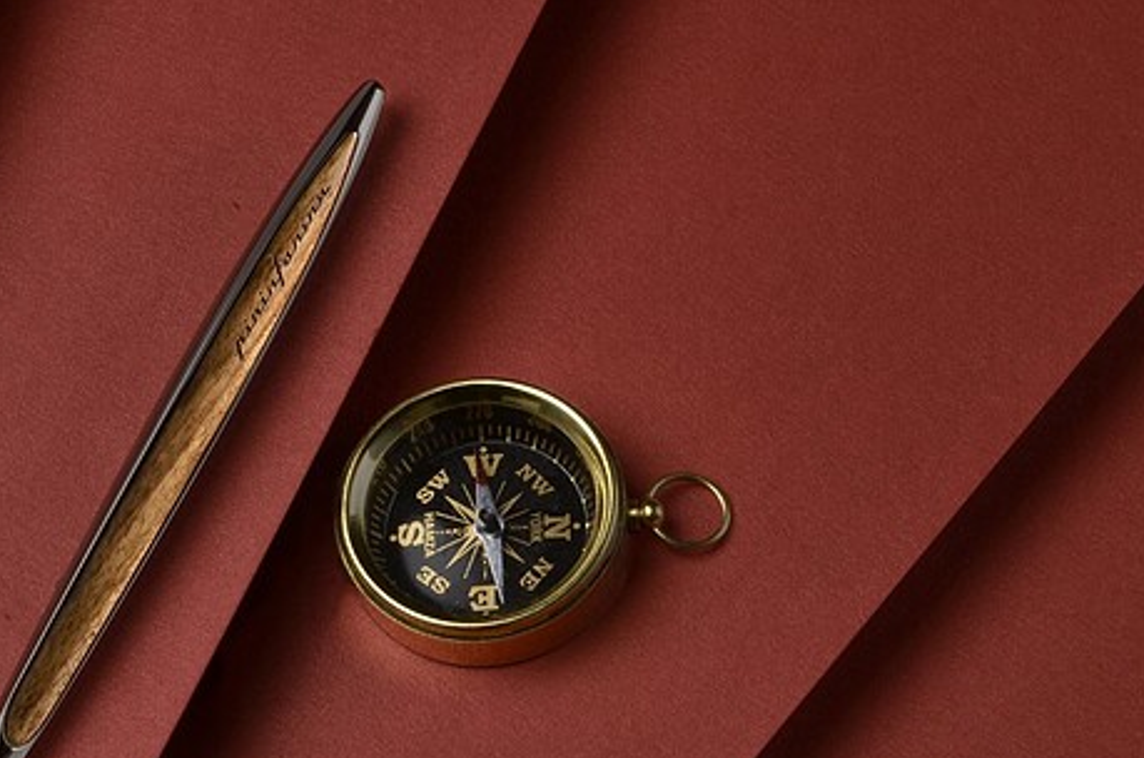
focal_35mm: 221
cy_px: 434
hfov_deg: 9.3
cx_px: 295
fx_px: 7008
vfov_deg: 6.2
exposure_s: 1/3
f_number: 18
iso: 100
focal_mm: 78
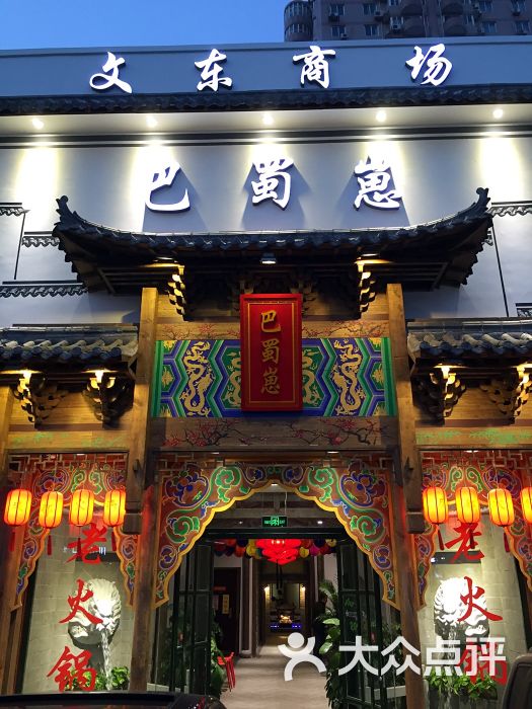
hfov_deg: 48.2
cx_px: 266
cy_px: 354
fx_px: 594
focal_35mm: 29
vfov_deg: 61.7
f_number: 2.2
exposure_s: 1/33
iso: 50
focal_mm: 4.15
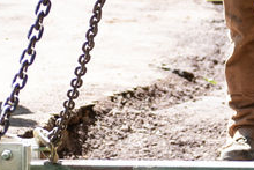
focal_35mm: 279
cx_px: 150
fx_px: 1970
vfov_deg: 4.9
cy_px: -82
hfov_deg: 7.4
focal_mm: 48
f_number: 2.8
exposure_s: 1/800
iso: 200
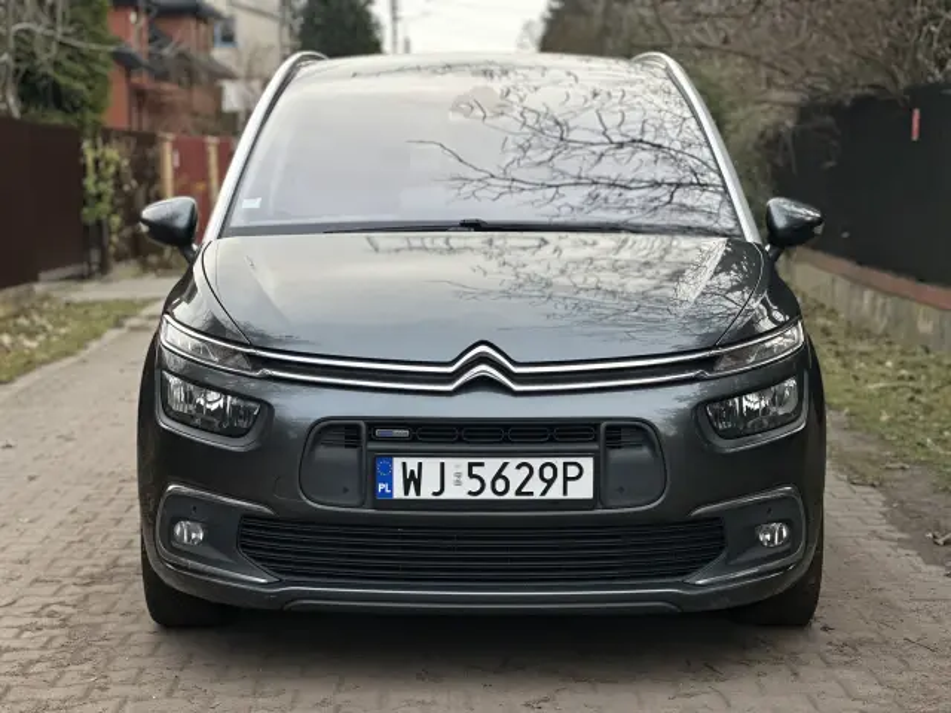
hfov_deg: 25.3
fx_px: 2115
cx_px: 476
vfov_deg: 19.1
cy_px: 356
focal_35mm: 77
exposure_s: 1/121
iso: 160
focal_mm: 9
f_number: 2.8
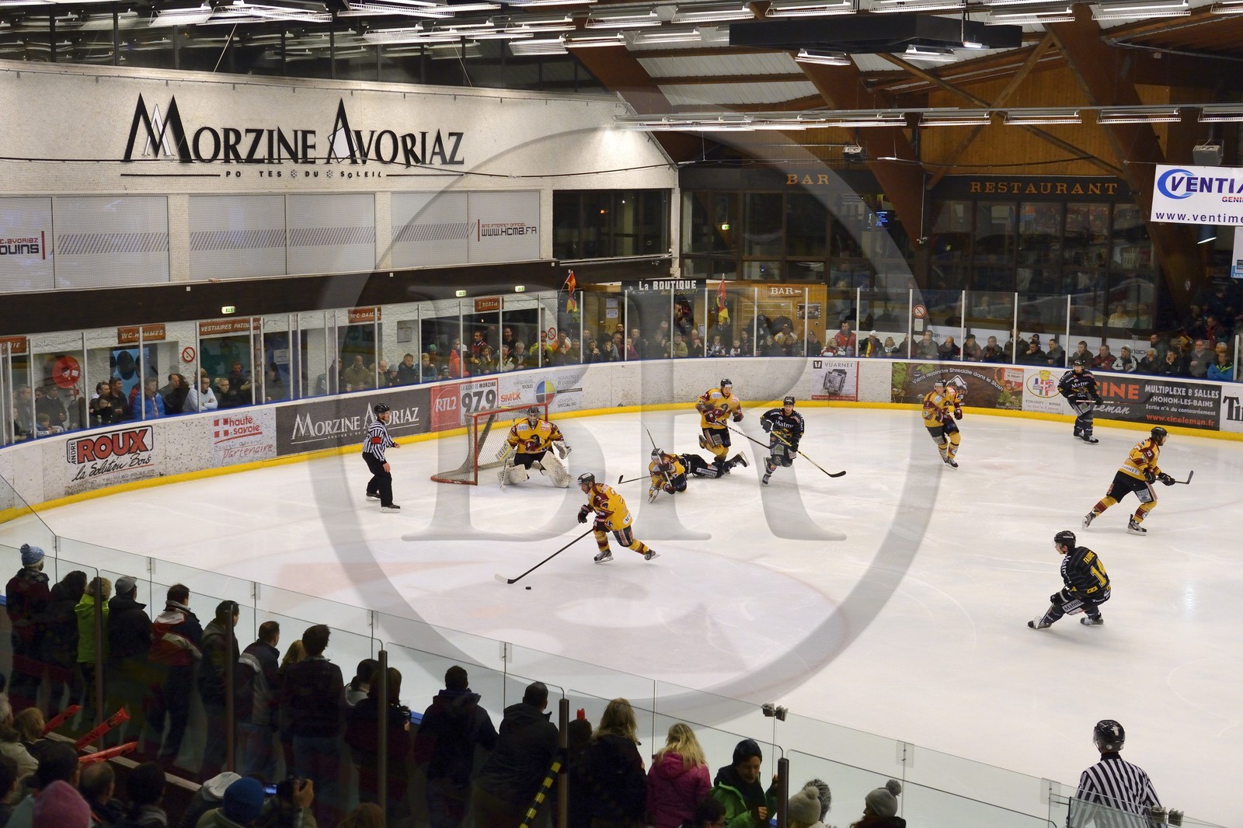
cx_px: 622
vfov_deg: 28.1
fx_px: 1657
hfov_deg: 41.1
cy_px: 414
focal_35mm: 48
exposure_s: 1/640
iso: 3200
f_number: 5
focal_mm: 48
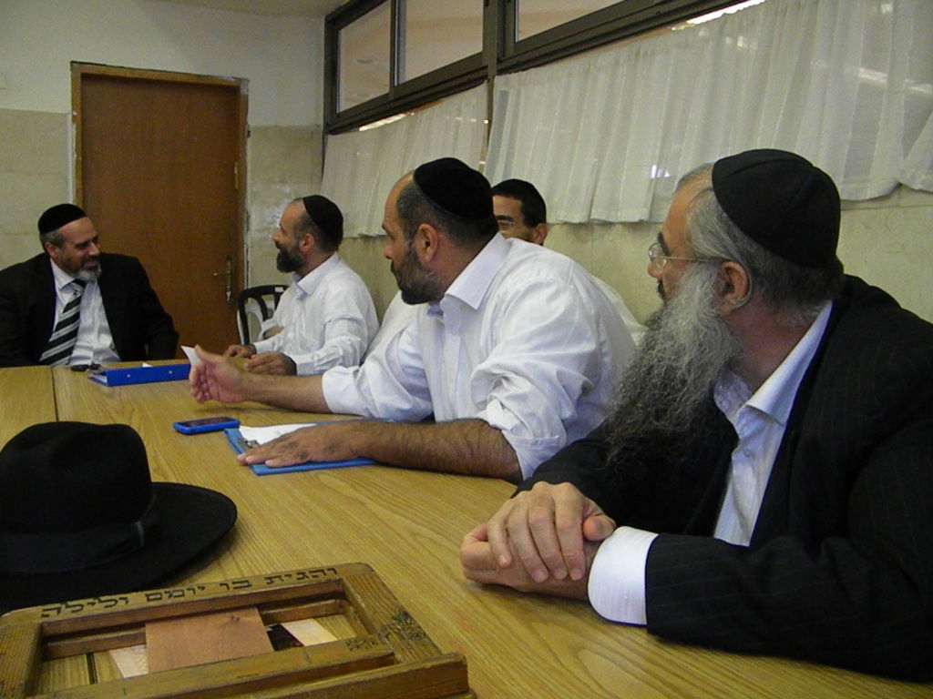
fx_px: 755
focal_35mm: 28
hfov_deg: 63.4
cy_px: 350
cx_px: 466
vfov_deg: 49.7
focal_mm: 5
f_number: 3.5
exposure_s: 1/65.1
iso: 994
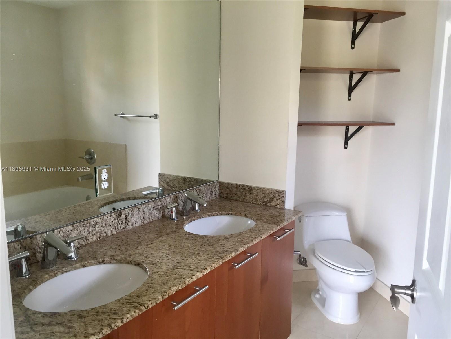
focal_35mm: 29
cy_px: 170
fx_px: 378
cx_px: 226
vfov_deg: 48.2
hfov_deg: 61.7
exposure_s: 1/30
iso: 64
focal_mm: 4.15
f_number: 2.2
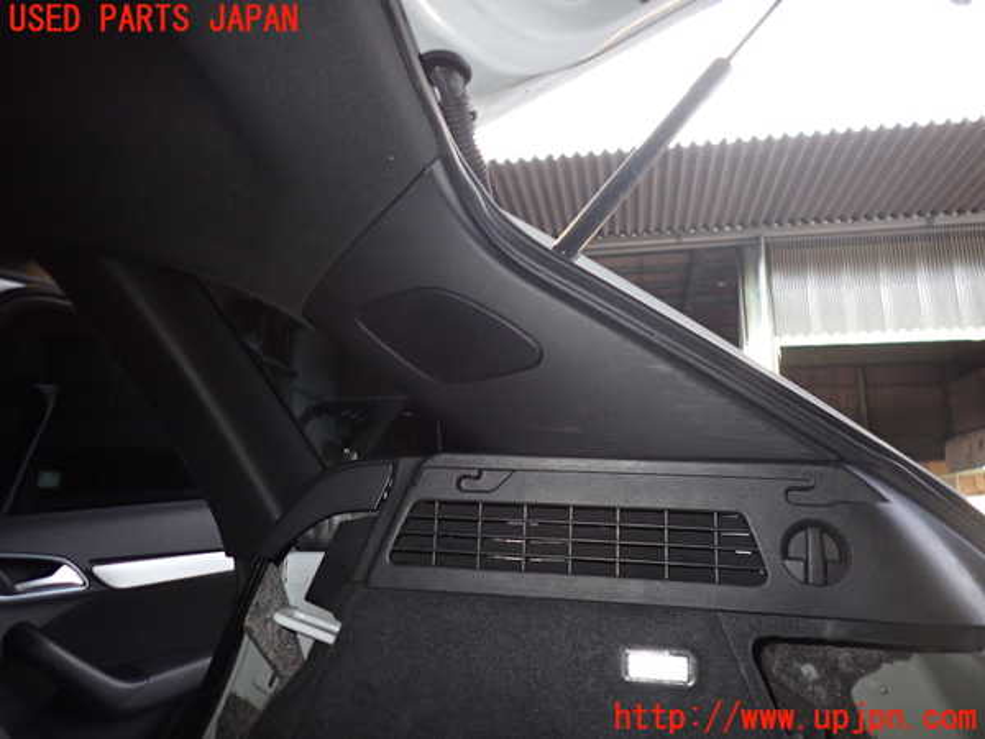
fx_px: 711
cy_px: 370
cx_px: 492
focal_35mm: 25
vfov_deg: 54.9
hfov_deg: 69.4
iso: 320
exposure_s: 1/30
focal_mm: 4.5
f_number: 5.6
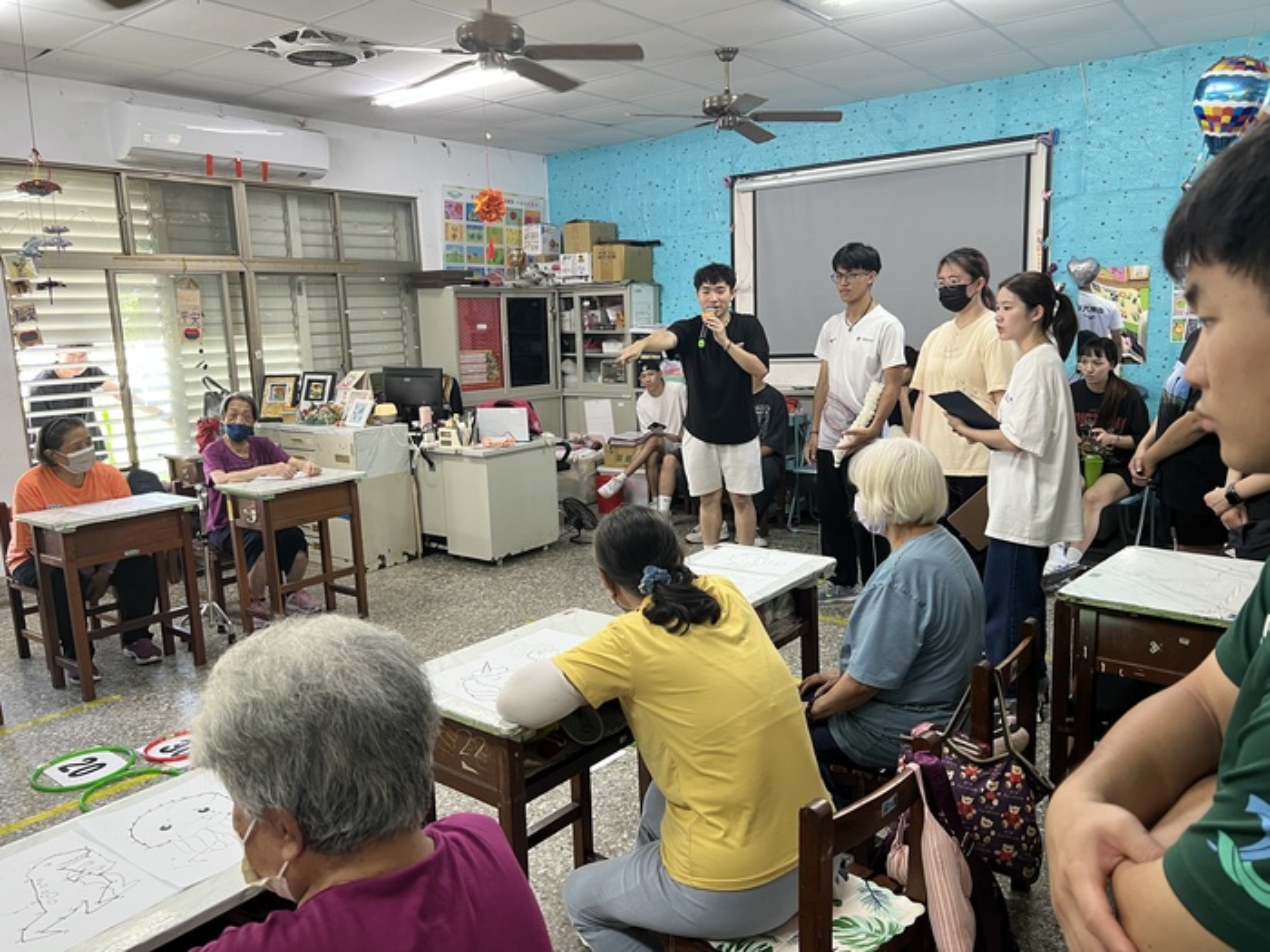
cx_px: 635
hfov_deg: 67.3
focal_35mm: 26
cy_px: 476
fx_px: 954
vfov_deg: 53.1
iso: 100
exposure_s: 1/60
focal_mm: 5.7
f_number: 1.5
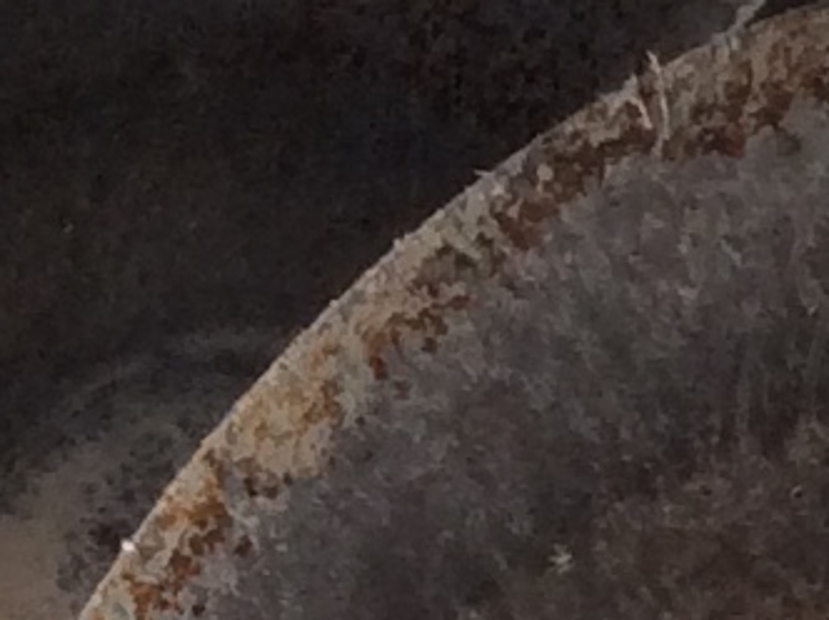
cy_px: 1698
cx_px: 1848
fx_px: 5978
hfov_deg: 7.5
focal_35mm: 250
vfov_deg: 5.6
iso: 40
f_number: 2.4
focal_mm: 3.3
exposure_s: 1/120
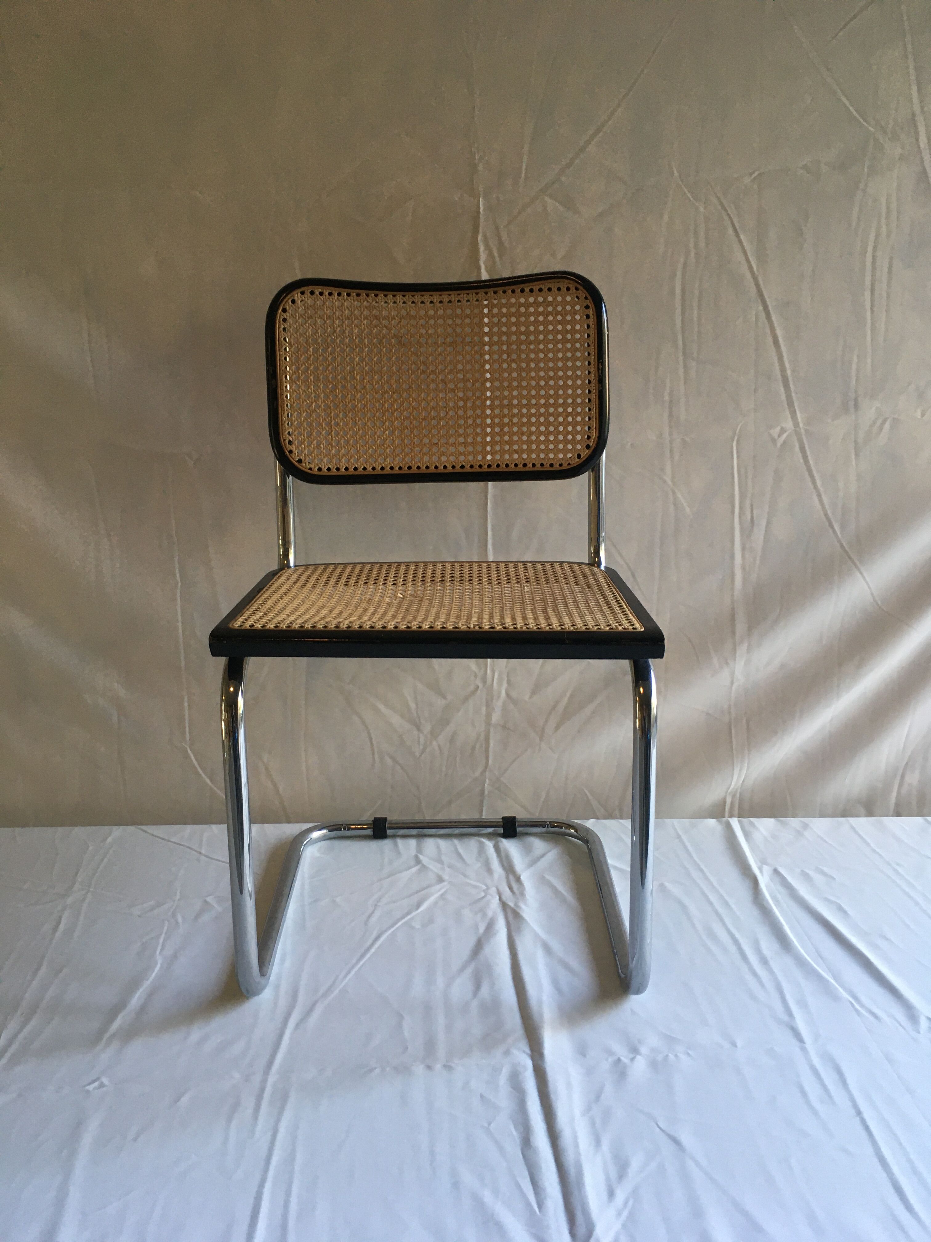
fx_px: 1040
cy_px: 621
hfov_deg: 48.2
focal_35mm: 29
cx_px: 466
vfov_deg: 61.7
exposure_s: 1/33
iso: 50
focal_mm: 4.15
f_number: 2.2
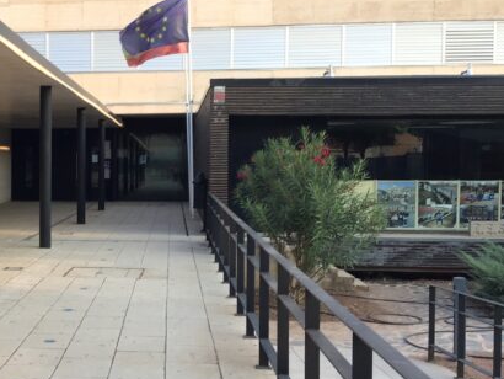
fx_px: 845
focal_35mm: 58
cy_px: 188
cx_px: 59
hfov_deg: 31.8
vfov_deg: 25.3
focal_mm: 3.3
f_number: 2.4
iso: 25
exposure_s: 1/145
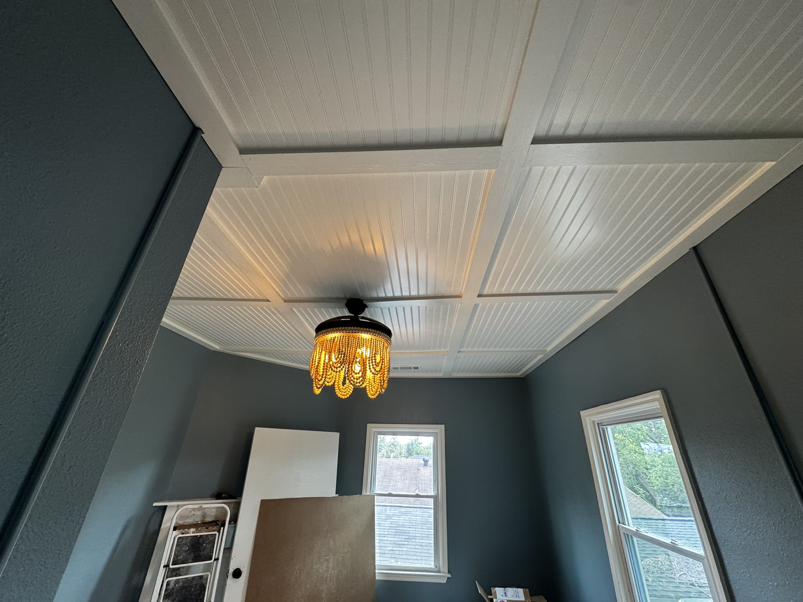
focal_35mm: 14
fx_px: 325
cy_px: 301
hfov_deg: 102.1
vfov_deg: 85.7
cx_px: 402
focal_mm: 2.22
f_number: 2.2
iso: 250
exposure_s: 1/99
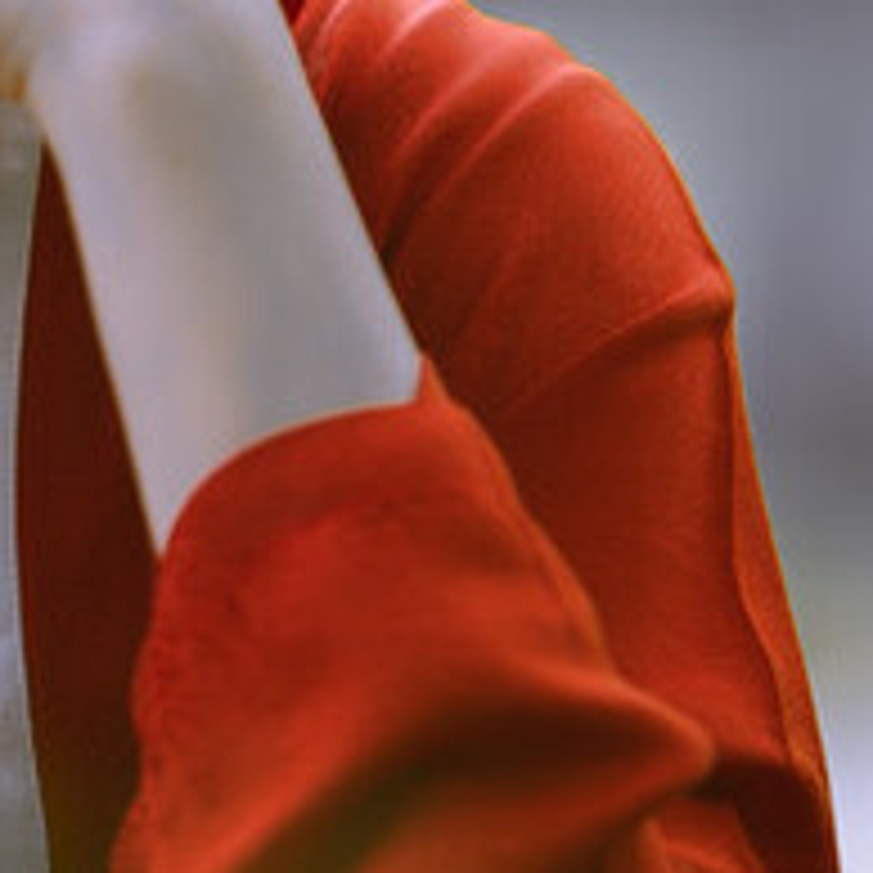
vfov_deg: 1.7
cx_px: -630
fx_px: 30073
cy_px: -34
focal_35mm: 1054
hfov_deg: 1.7
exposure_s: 1/100
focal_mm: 200
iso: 100
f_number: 2.2
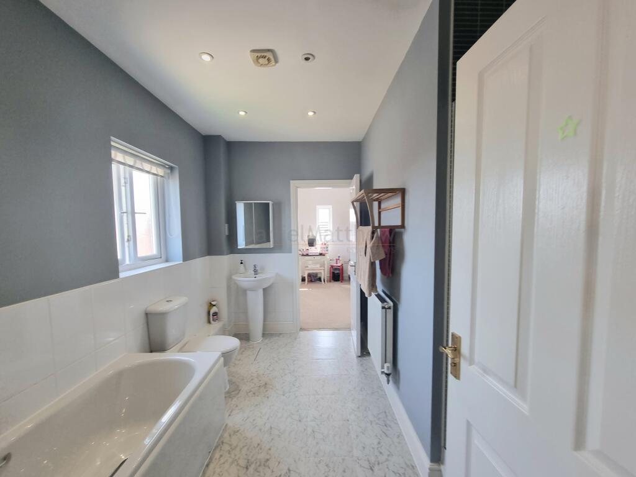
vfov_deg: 89.9
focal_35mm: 13
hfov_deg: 106.2
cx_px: 318
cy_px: 238
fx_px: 239
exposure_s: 1/50
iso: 80
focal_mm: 2.2
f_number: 2.2
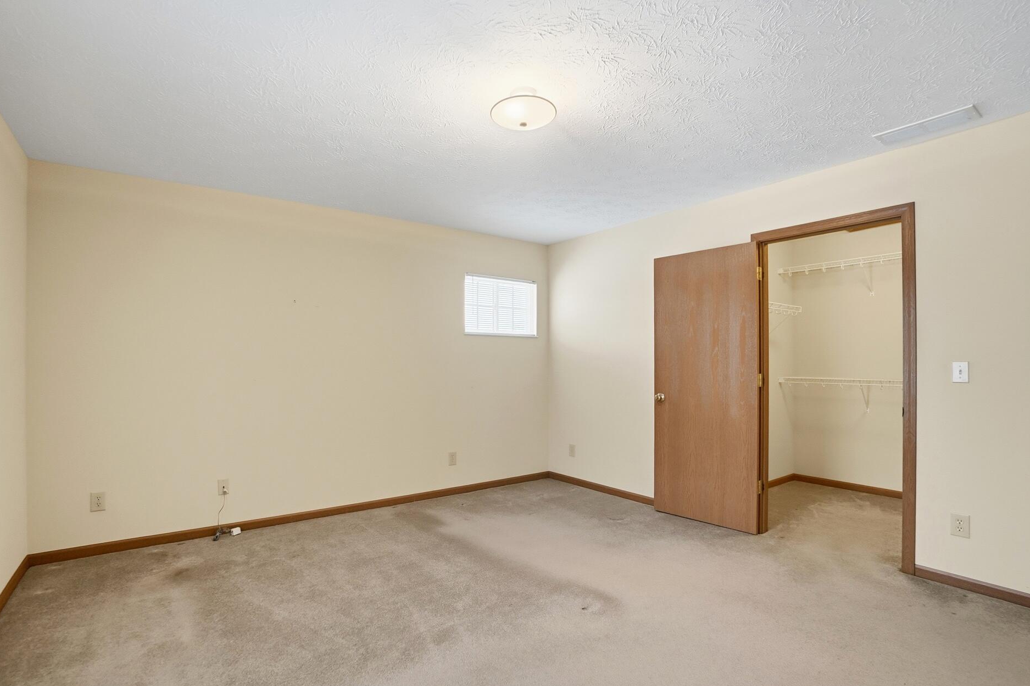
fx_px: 458
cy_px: 365
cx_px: 493
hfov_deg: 96.7
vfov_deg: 73.7
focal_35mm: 16
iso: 100
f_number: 4
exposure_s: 1/200
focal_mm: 10
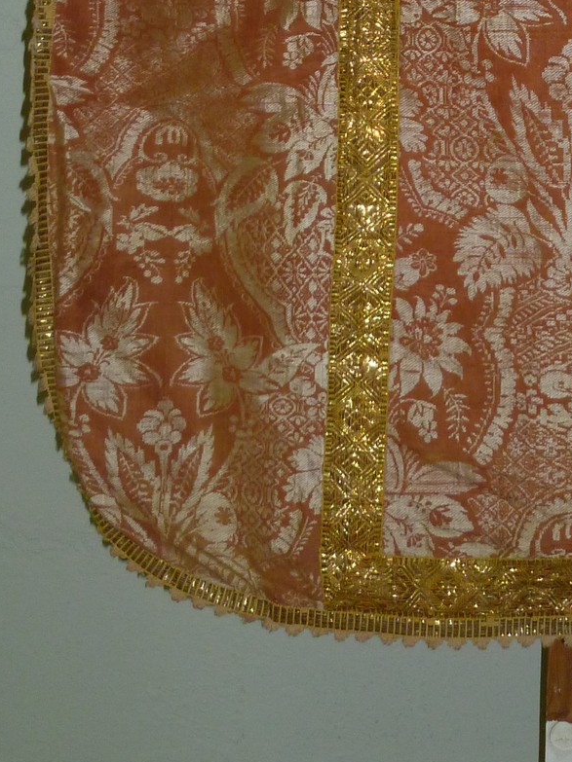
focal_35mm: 92
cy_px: -165
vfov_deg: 19.9
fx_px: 2028
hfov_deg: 15.8
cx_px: 538
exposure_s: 1/30
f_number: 3.6
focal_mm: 6.5
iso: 160
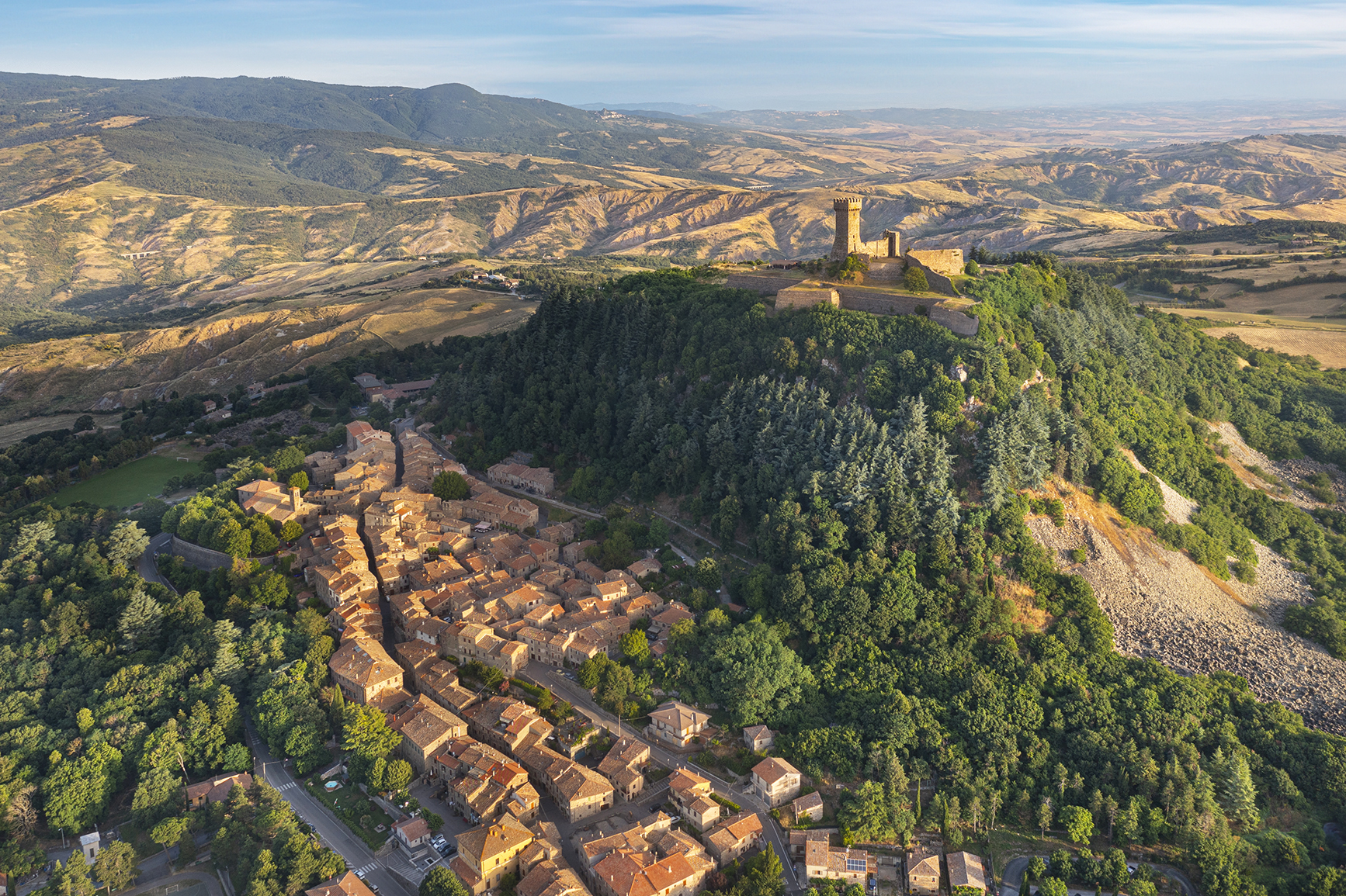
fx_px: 1159
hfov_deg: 60.3
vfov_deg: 42.3
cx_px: 633
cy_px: 440
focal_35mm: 31
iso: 100
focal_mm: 10.26
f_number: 4
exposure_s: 1/240
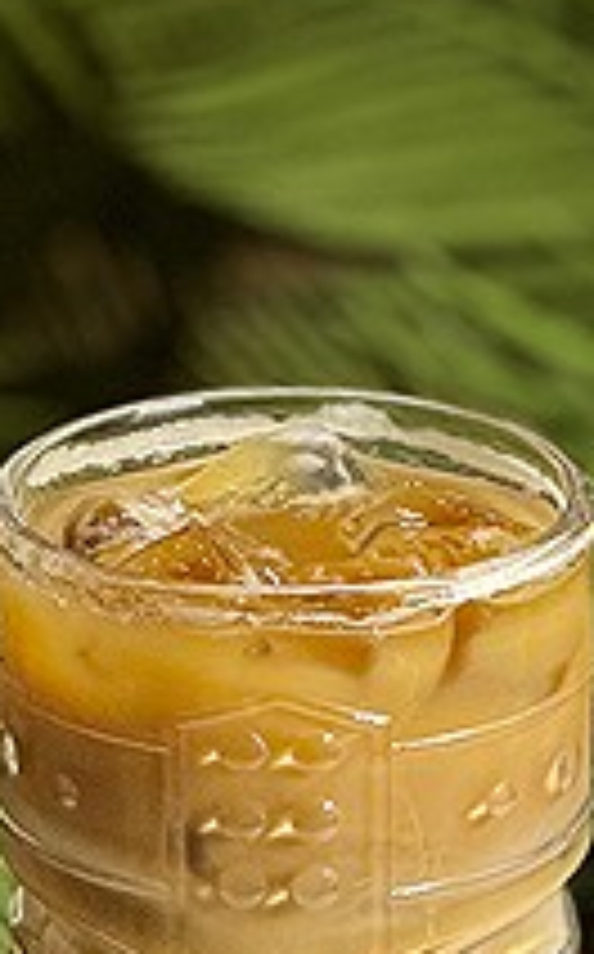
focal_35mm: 360
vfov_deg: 5.8
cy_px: 927
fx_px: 9350
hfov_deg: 3.6
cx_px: 248
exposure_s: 1/77
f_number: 2.8
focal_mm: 15.66
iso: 250
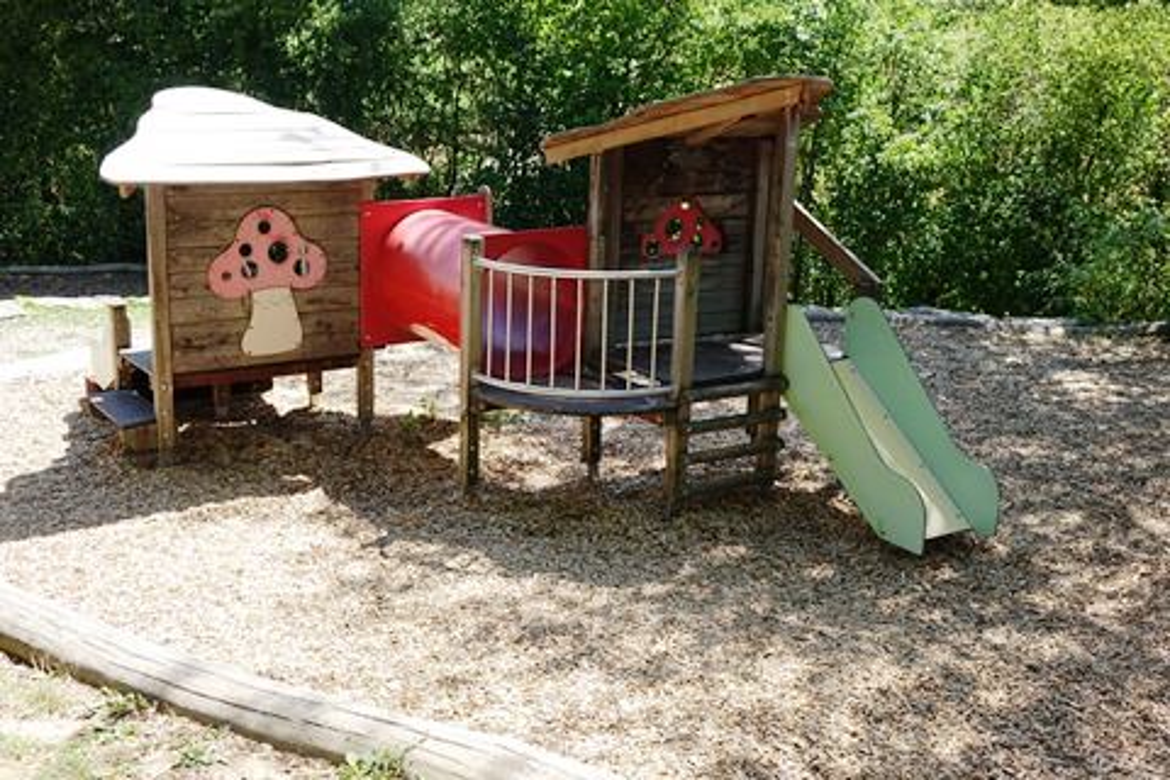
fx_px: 1300
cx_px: 585
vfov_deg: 33.4
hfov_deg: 48.5
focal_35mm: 40
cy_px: 390
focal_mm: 14.84
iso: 125
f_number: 4
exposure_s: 1/200
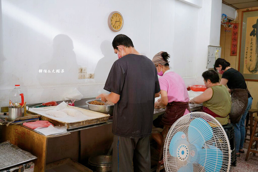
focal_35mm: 33
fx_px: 236
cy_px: 86
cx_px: 129
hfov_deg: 57.2
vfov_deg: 39.9
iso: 320
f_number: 4.5
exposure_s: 1/50
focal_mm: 33
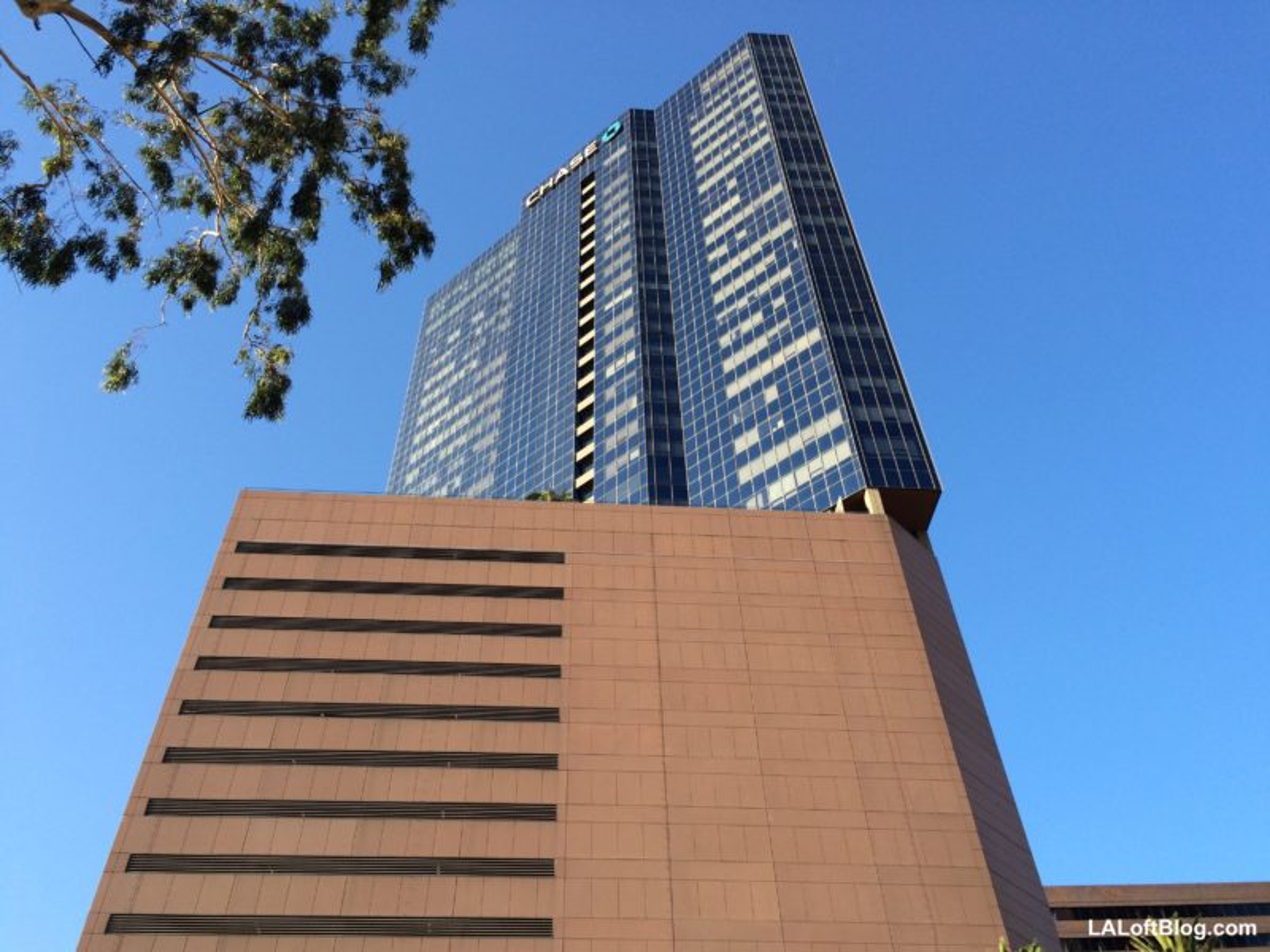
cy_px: 476
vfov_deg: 48.2
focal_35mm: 29
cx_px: 635
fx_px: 1064
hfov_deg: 61.7
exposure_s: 1/641
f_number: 2.2
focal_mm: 4.15
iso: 32
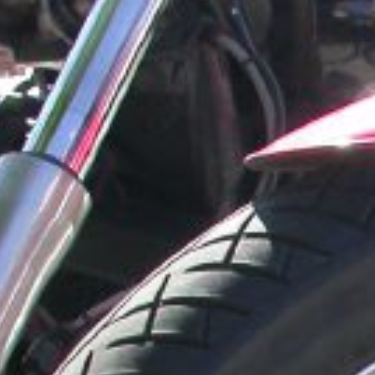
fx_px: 3628
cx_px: 971
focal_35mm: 296
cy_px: 744
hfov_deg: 5.7
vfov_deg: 5.8
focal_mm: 11.6
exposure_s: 1/210
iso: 100
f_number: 4.3
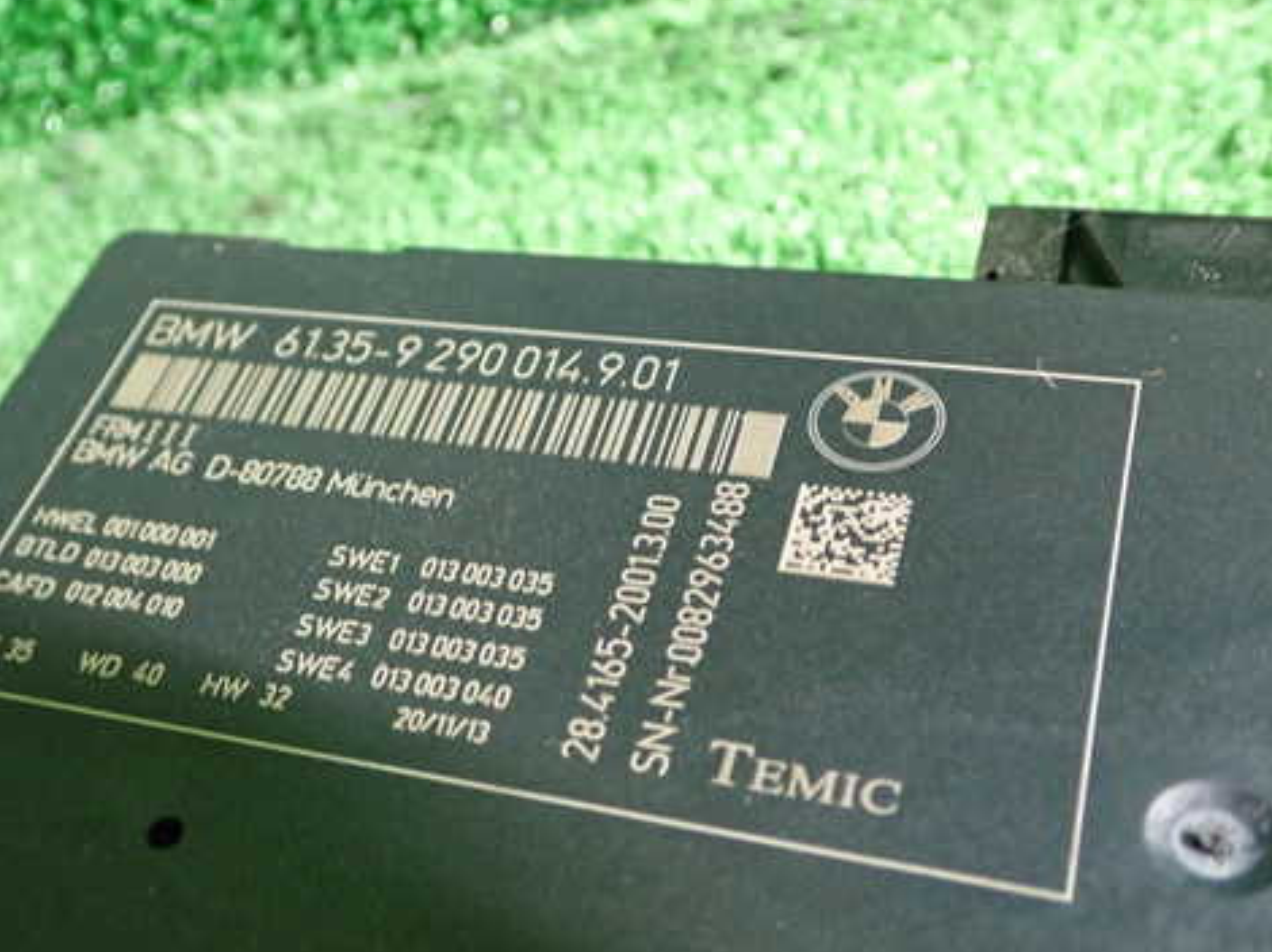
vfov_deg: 31.5
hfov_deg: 41.1
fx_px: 1689
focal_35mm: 46
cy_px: 500
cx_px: 506
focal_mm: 6.37
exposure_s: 1/40
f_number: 2.5
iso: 500
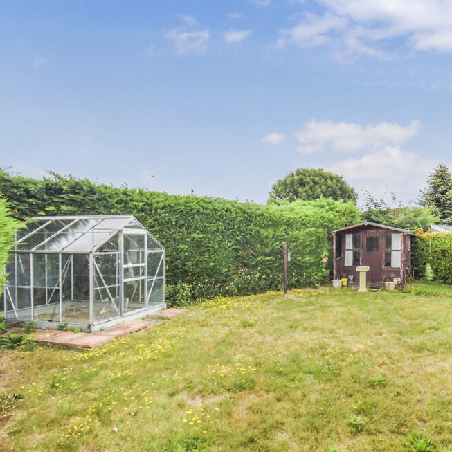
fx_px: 295
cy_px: 236
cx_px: 320
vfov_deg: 74.8
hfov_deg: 71.3
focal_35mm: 20
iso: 560
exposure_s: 1/200
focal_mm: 10
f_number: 5
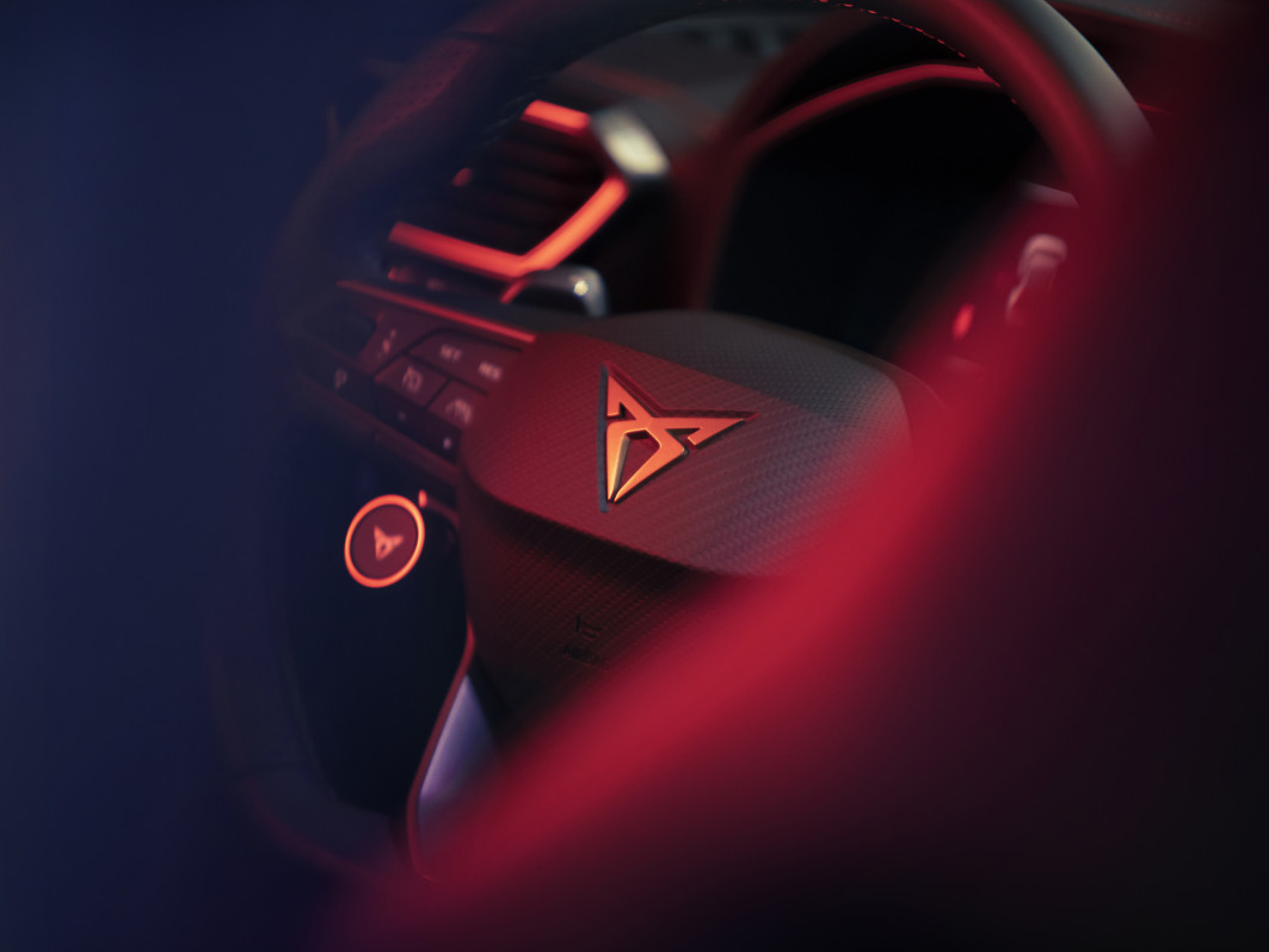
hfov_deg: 9.1
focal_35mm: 217
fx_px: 7958
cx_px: 649
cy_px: 476
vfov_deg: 6.9
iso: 2000
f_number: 2.8
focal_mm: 200
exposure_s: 1/160
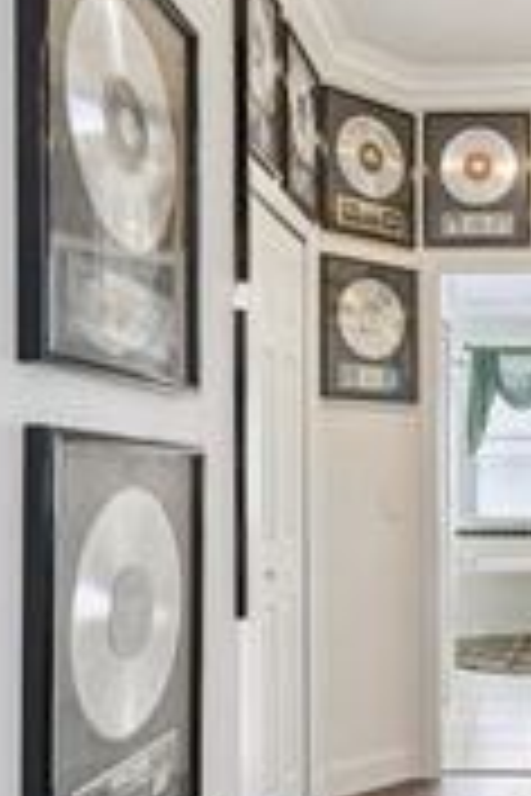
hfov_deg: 29.9
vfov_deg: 46.1
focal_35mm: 42
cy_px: 477
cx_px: 518
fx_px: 929
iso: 200
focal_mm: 14
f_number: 9
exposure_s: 1/25
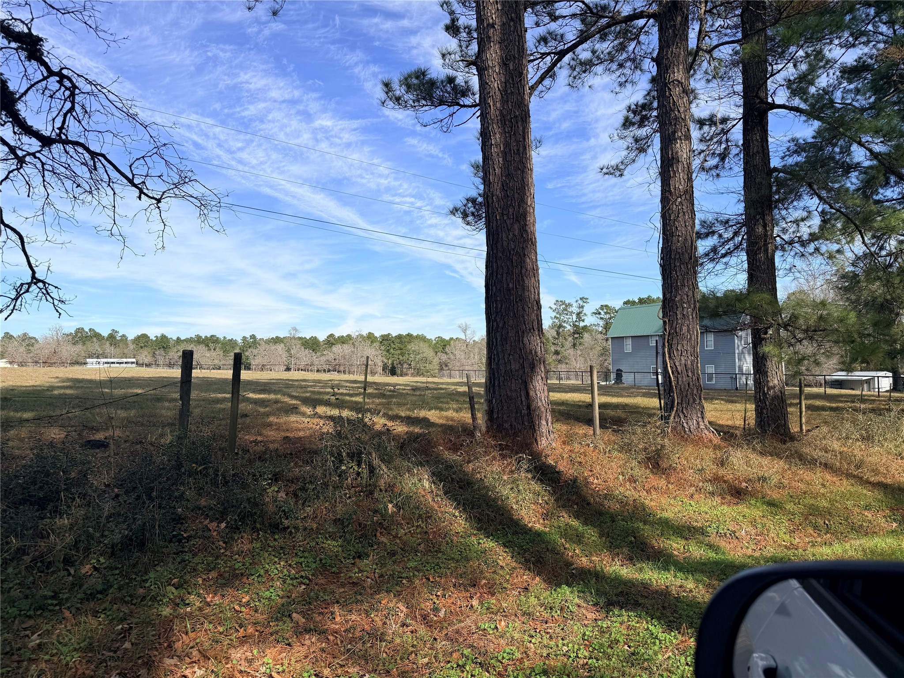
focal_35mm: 24
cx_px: 452
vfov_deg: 56.8
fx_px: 627
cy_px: 339
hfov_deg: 71.6
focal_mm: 6.76
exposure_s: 1/4673
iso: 80
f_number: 1.78
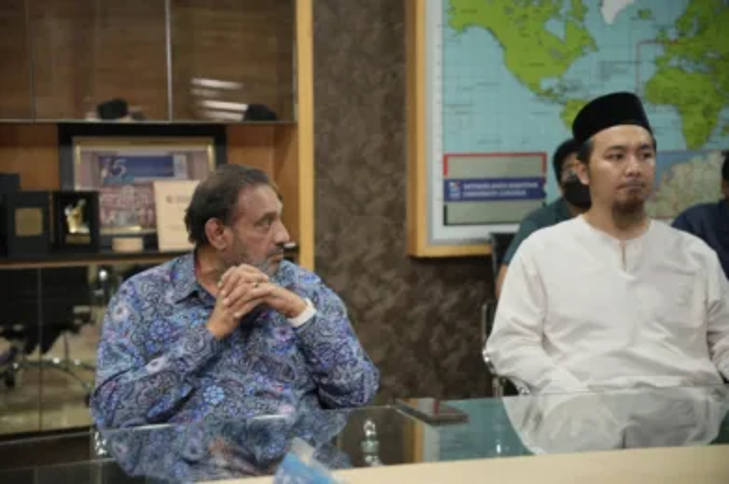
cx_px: 364
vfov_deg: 19.4
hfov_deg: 28.9
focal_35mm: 70
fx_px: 1416
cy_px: 242
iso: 500
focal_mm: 70
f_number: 2.8
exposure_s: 1/80
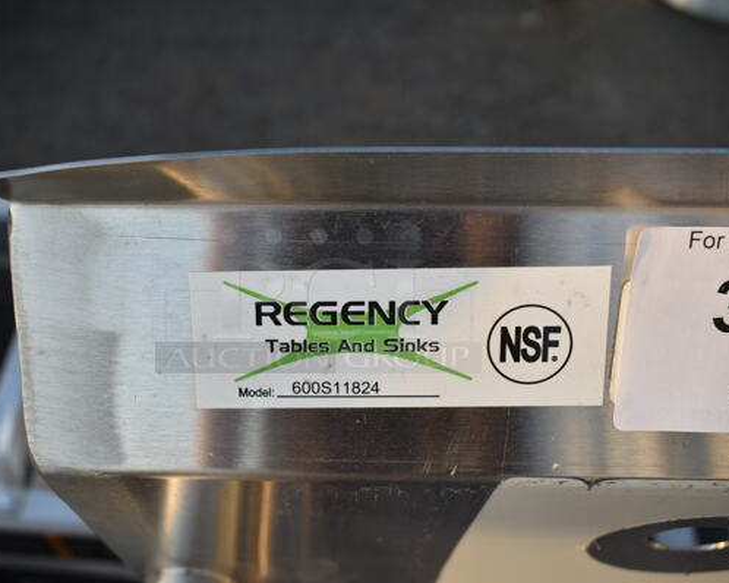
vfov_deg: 39.1
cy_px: 296
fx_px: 820
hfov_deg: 47.8
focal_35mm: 38
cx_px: 319
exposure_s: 1/125
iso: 100
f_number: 5
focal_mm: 22
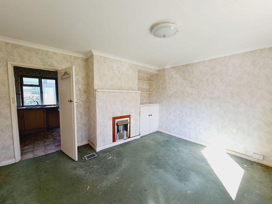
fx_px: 102
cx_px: 136
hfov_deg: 106.2
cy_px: 102
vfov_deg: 89.9
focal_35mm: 13
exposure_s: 1/100
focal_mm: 2.2
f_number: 2.2
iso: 64
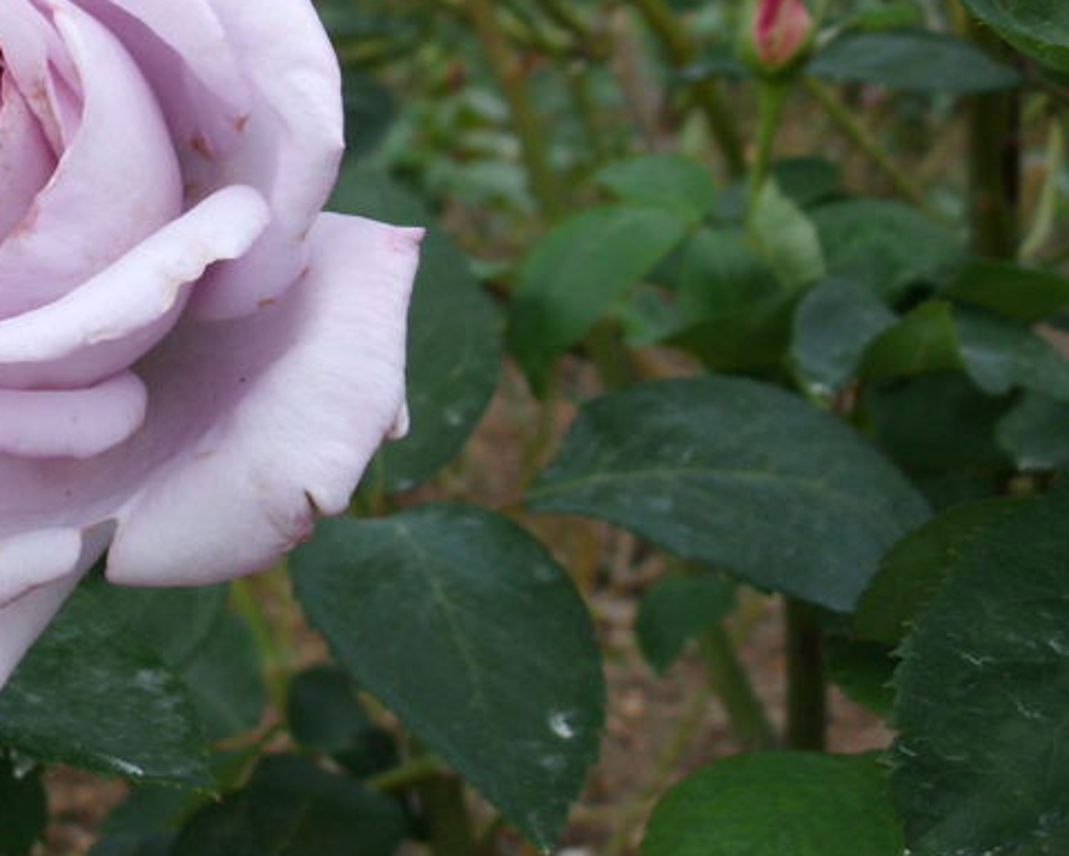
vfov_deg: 26.8
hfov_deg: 30.8
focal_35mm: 56
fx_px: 1772
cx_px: -33
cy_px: 232
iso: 100
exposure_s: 1/60
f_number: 3.3
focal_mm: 5
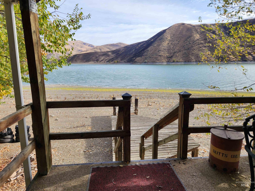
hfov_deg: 73.9
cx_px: 128
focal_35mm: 23
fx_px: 169
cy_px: 96
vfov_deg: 58.9
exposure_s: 1/1225
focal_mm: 5.4
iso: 20
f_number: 1.8
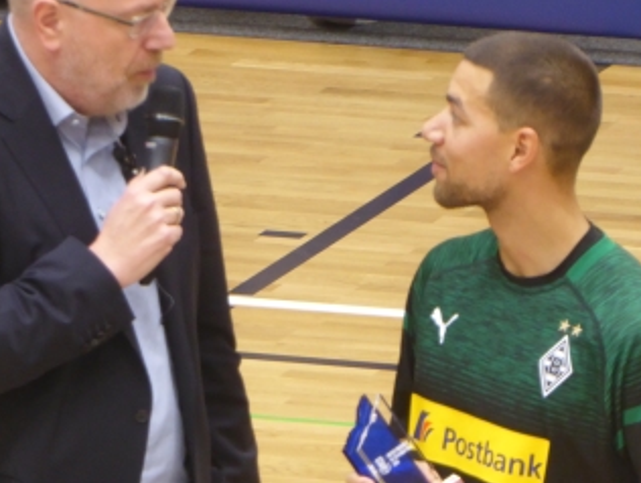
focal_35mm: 764
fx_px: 14169
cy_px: 225
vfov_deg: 2.0
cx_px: 292
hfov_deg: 2.6
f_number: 6.1
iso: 500
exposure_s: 1/15
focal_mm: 96.2
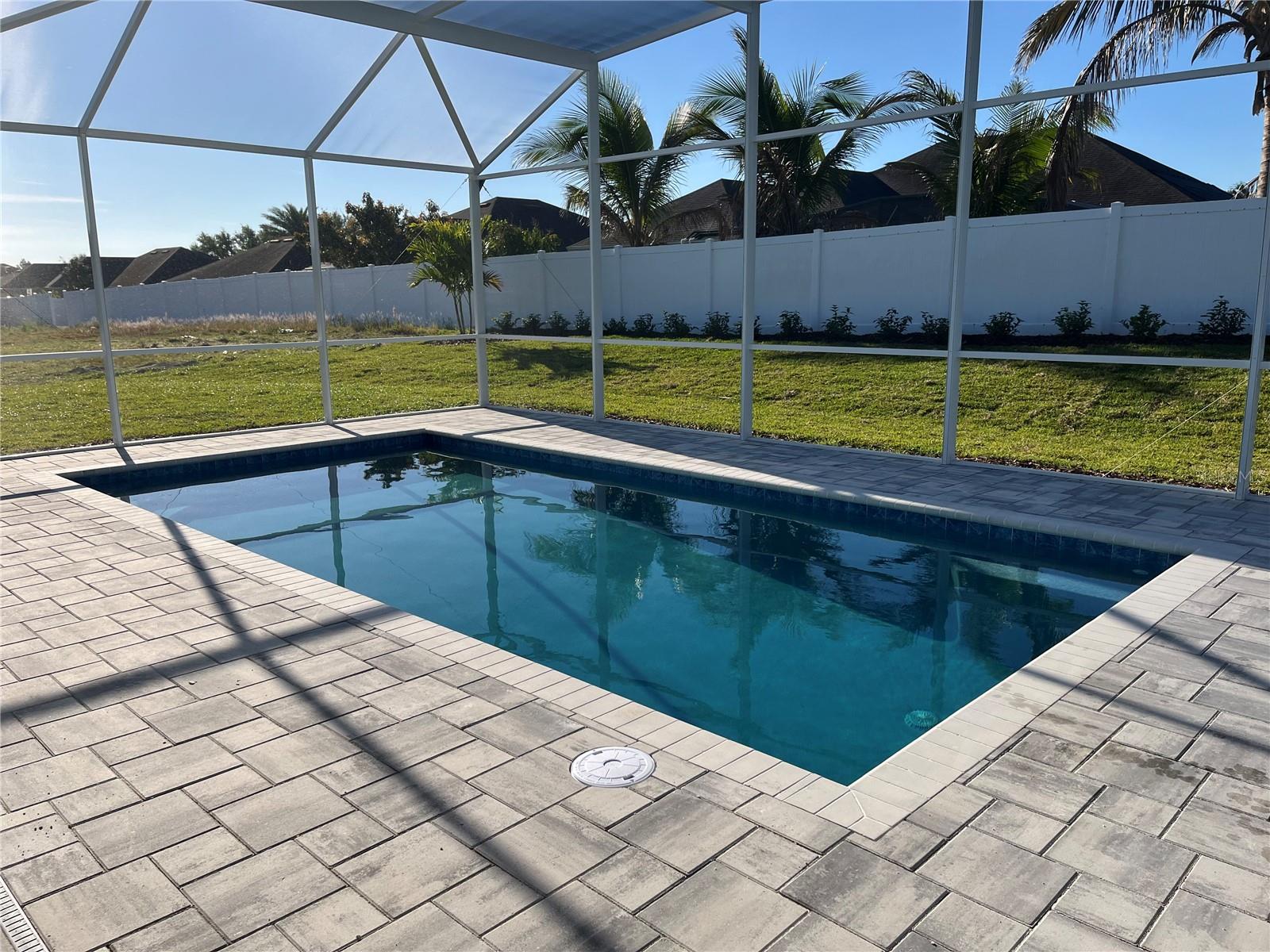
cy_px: 476
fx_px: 954
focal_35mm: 26
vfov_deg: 53.1
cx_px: 635
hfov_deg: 67.3
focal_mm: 5.1
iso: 50
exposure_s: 1/2268
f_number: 1.6
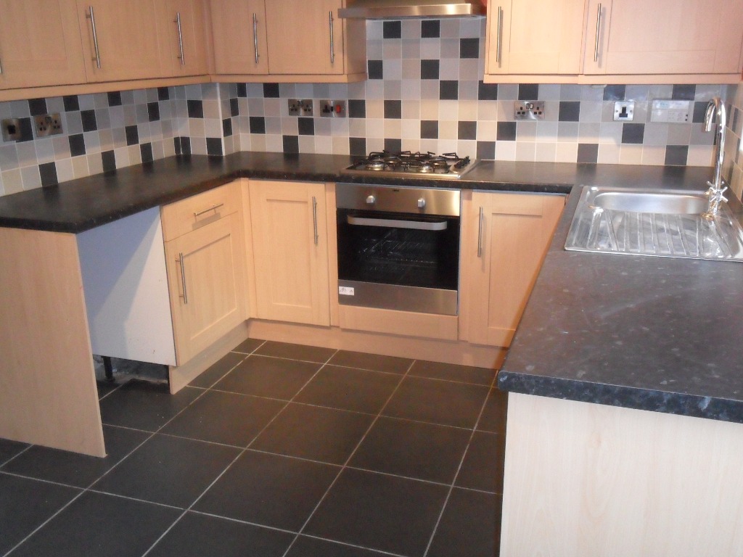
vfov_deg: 44.2
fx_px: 687
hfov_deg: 56.8
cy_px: 278
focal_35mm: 32
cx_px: 372
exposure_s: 1/45
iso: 400
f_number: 3.7
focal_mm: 5.7
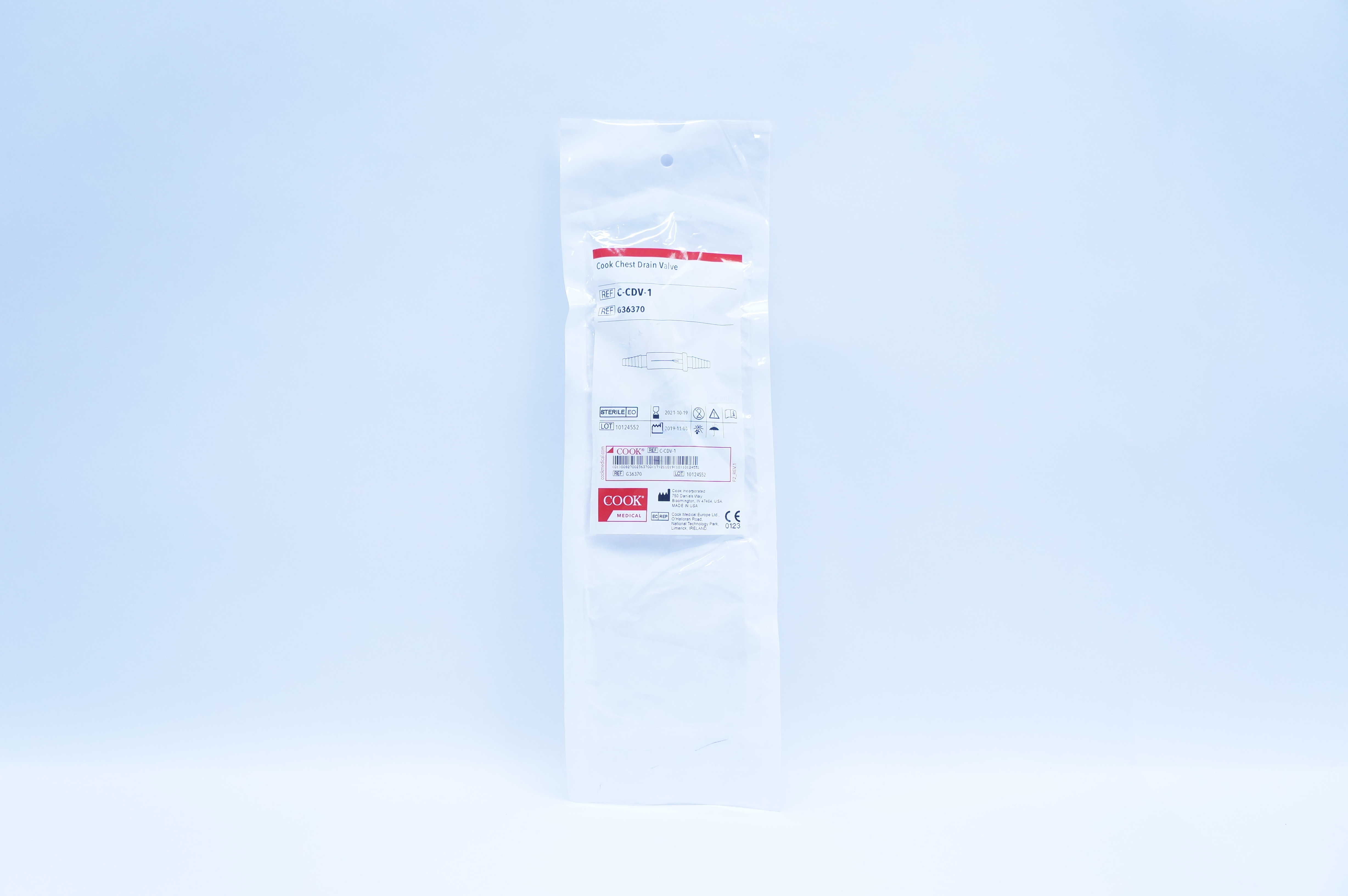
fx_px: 1122
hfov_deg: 62.0
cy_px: 448
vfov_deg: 43.5
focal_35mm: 30
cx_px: 674
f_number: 4.5
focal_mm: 20
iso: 800
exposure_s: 1/200
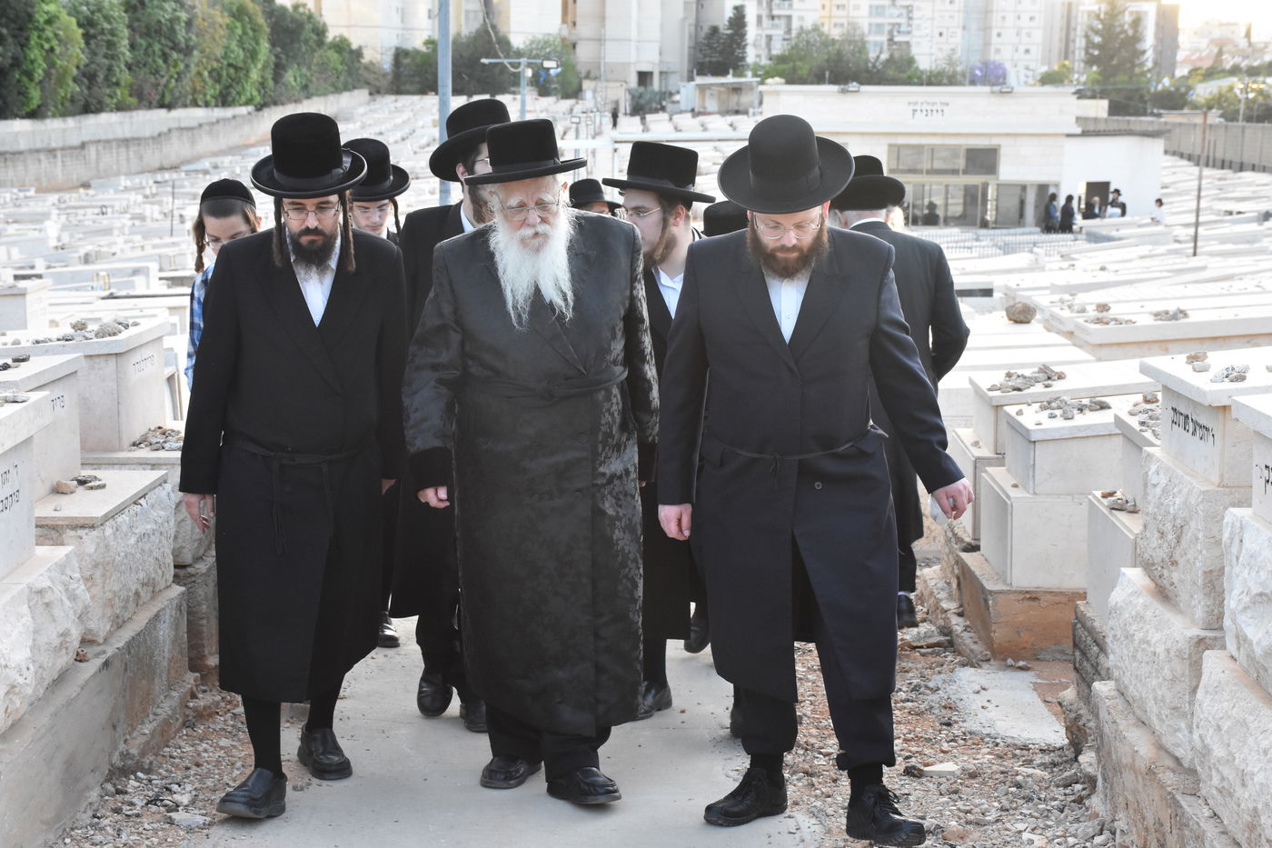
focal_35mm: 63
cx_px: 636
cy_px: 424
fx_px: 2226
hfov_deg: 31.9
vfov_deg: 21.6
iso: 1600
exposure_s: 1/200
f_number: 9
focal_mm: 42
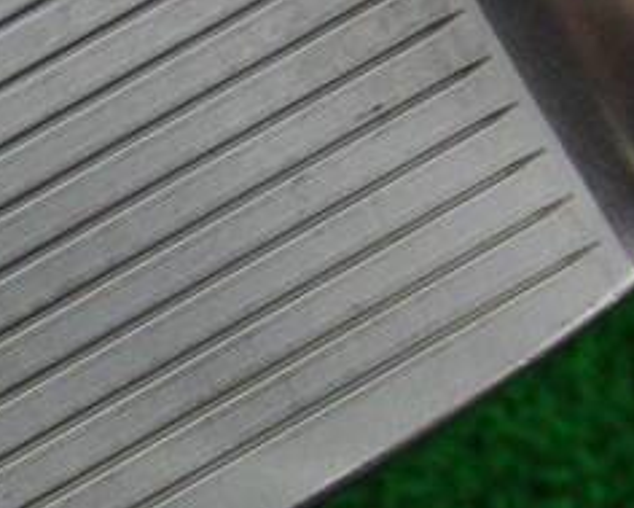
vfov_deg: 15.7
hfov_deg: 18.6
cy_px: 164
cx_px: -105
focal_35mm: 98
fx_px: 1840
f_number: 3.6
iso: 400
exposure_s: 1/60
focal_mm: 6.42
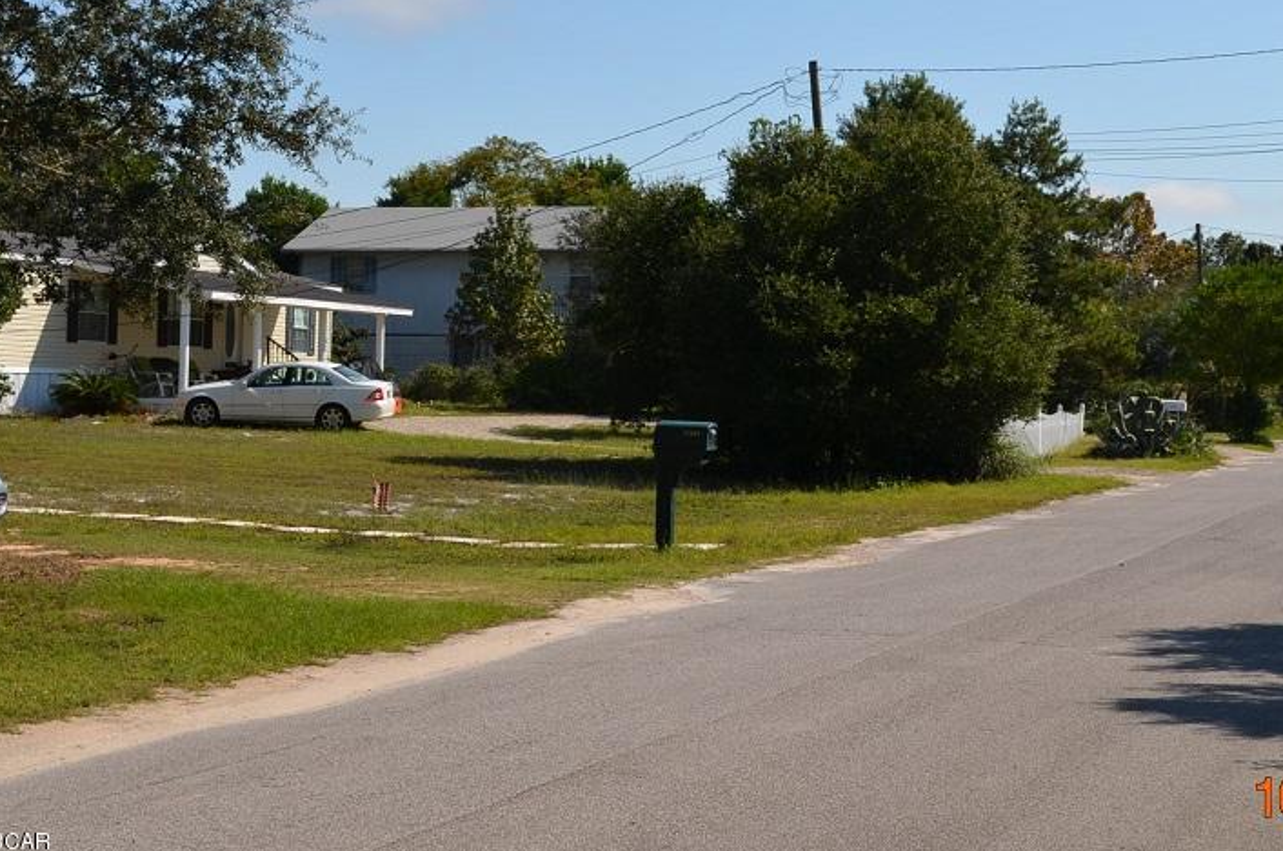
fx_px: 2383
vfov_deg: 20.2
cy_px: 294
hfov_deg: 30.0
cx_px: 801
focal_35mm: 67
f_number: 10
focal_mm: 32
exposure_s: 1/200
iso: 100
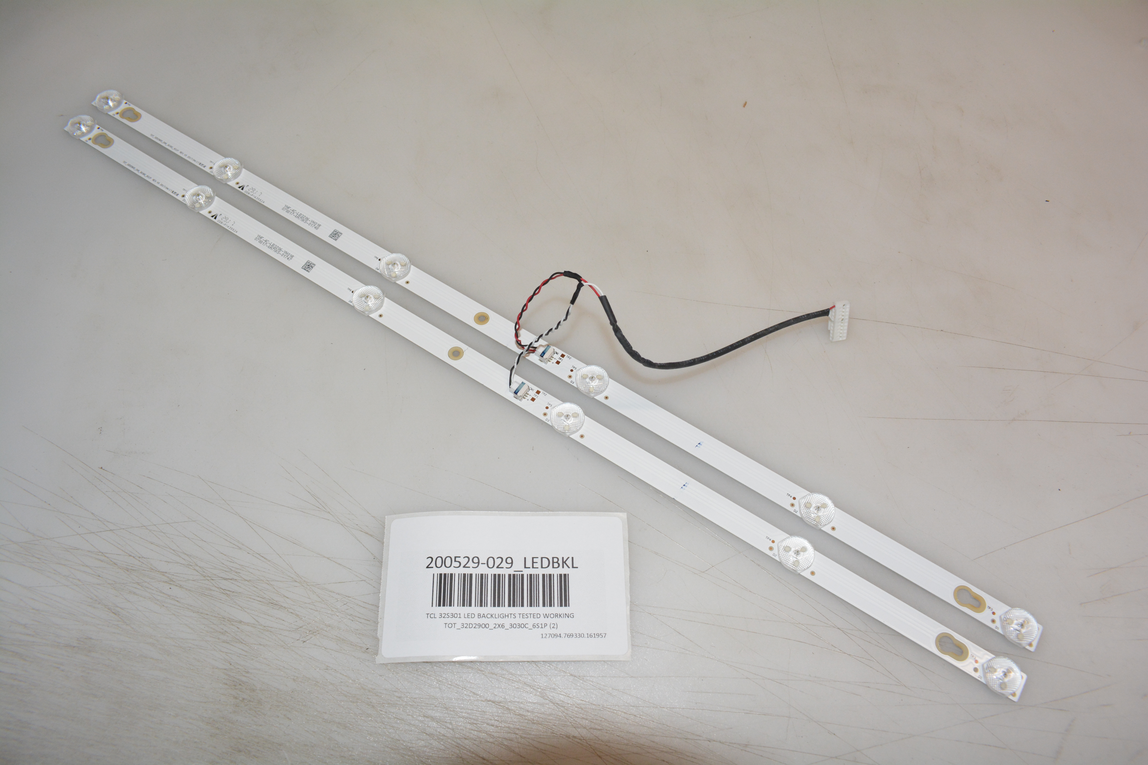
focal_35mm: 27
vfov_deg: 47.9
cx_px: 574
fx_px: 861
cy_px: 382
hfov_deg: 67.4
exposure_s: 1/200
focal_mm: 18
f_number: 9
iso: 1000
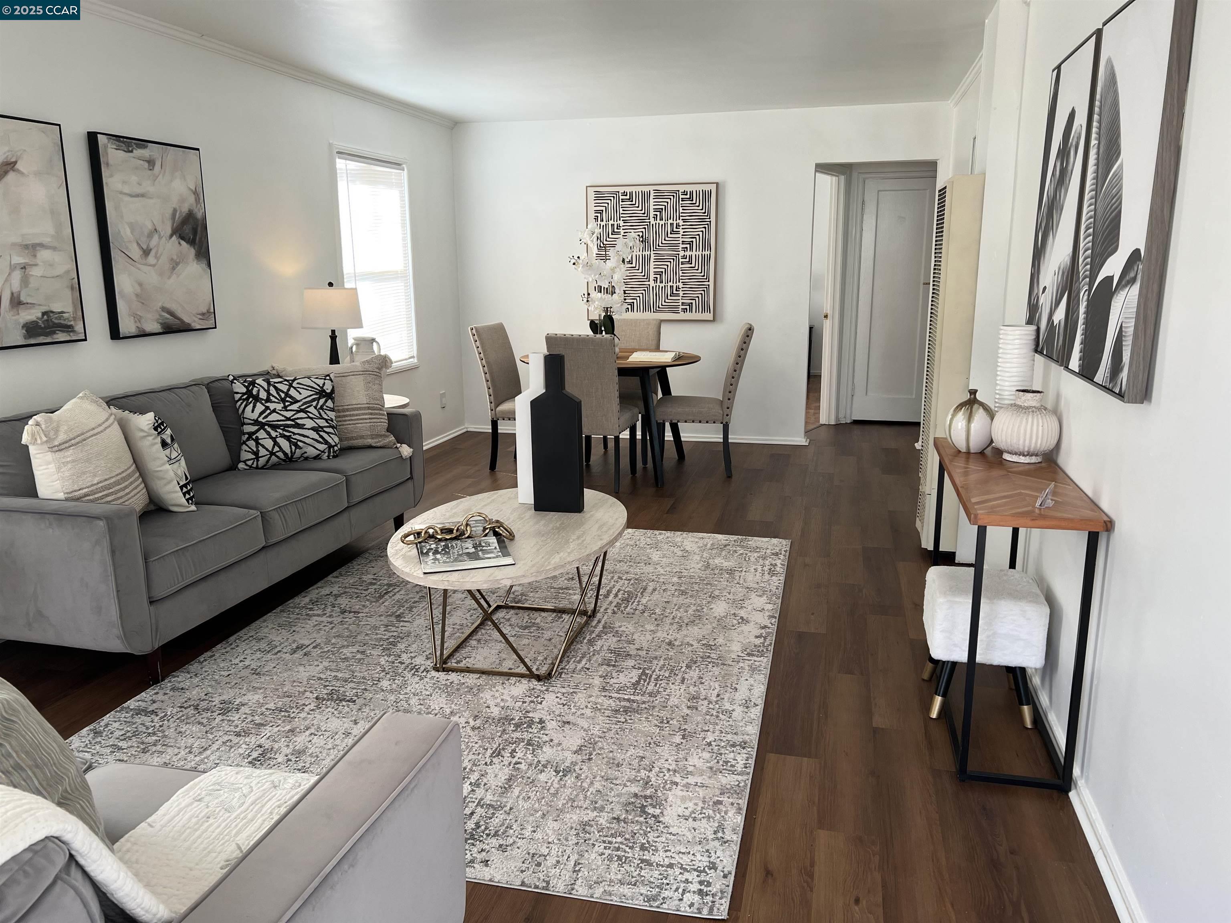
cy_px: 462
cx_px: 616
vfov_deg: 53.1
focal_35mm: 26
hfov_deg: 67.3
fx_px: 925
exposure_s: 1/121
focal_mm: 5.7
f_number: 1.5
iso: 40
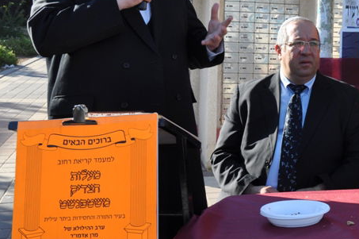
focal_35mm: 71
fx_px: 709
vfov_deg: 19.0
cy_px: 67
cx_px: 341
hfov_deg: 27.2
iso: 200
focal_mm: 21
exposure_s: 1/125
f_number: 11
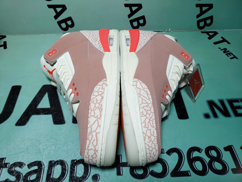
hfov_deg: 67.3
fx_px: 182
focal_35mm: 26
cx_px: 121
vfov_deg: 53.1
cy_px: 91
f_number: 2.4
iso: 50
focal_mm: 4.3
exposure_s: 1/266
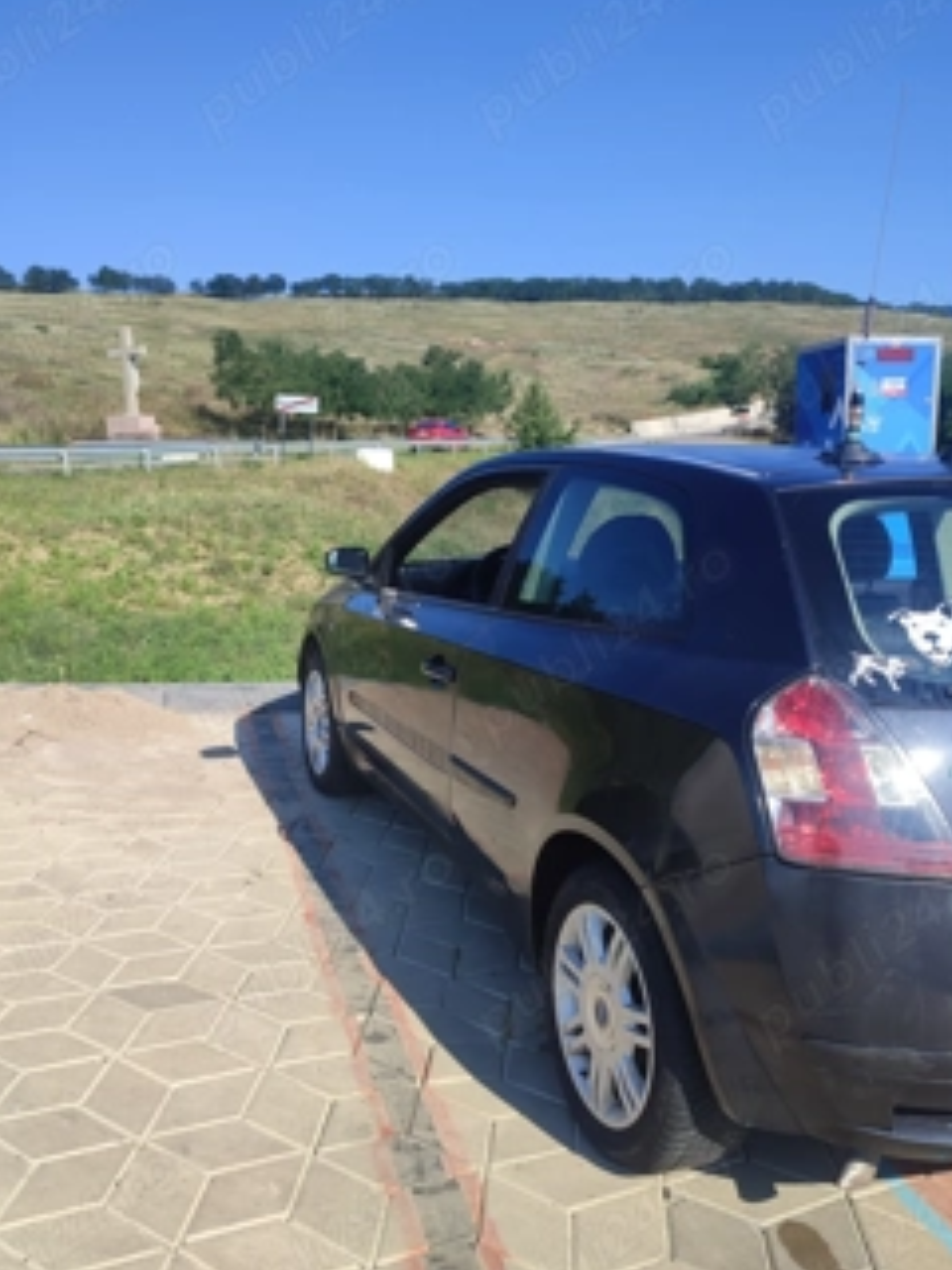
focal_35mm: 30
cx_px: 464
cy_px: 706
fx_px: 1100
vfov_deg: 59.8
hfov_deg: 46.8
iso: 50
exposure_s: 1/587
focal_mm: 5.89
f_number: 1.89
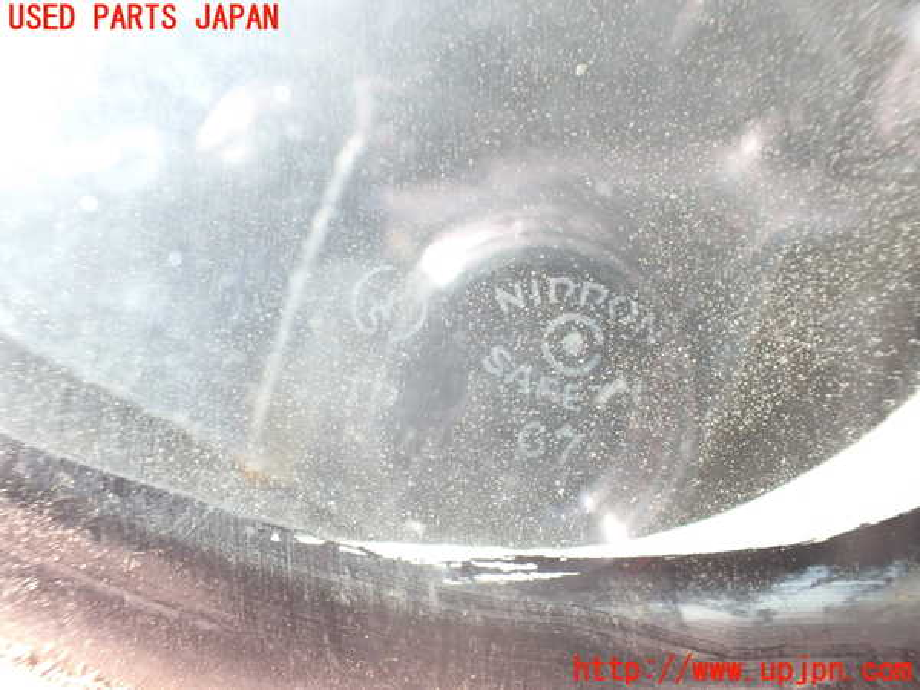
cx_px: 460
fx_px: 797
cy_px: 345
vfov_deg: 46.8
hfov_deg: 60.0
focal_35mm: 30
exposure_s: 1/125
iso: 320
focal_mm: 5.4
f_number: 2.3
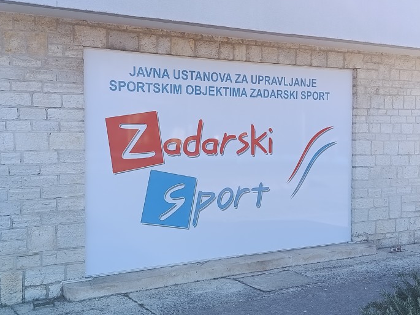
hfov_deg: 41.2
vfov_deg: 31.5
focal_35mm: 46
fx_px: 558
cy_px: 158
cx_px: 210
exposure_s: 1/128
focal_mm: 5.24
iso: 50
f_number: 1.7
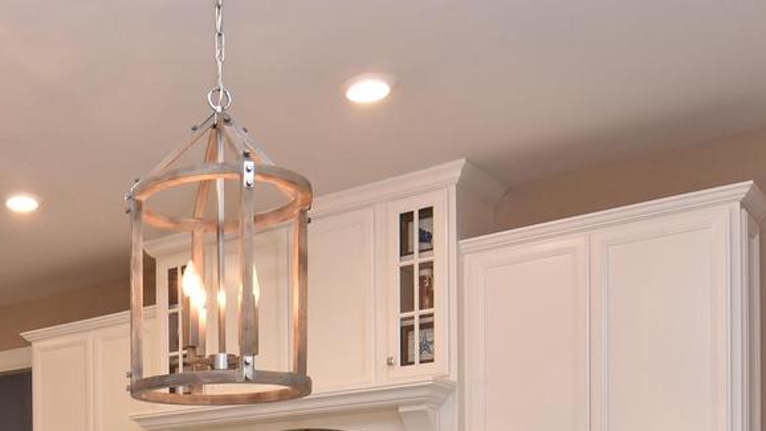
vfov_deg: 22.8
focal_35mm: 47
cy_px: 553
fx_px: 955
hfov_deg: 40.8
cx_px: 97
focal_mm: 12
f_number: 8
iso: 800
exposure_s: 1/60
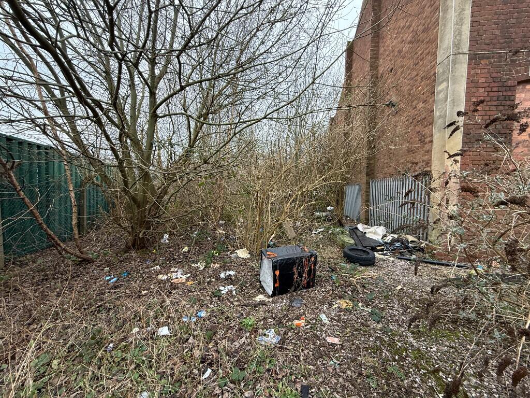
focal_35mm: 14
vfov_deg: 85.7
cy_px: 199
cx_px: 265
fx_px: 214
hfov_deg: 102.1
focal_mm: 2.22
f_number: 2.2
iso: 64
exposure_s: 1/106
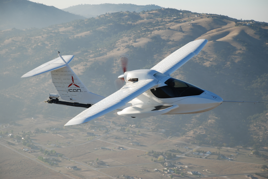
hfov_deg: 17.0
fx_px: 894
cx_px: 134
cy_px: 90
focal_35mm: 120
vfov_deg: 11.5
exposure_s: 1/250
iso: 100
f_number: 5.6
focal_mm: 80
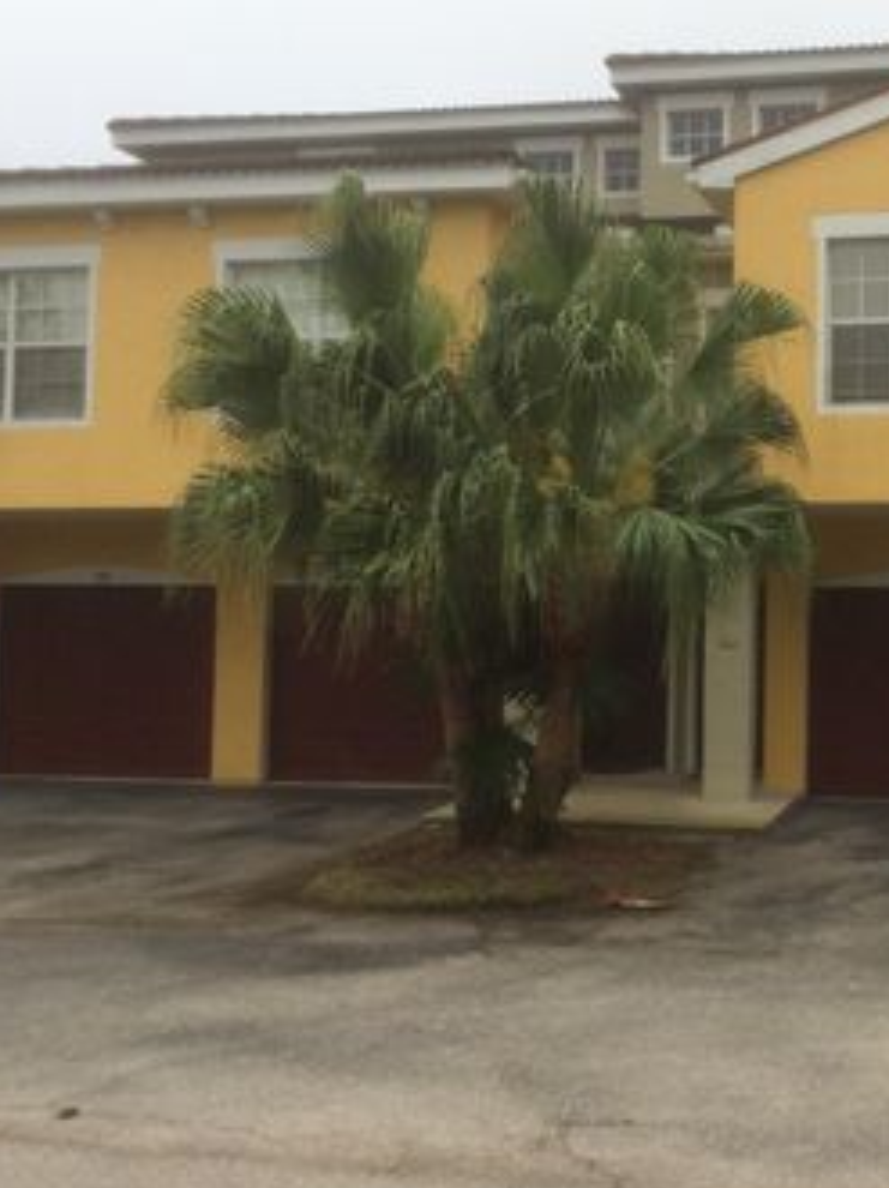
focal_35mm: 44
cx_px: 799
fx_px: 1509
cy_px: 556
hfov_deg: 31.3
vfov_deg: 43.0
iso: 32
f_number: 2.2
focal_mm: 4.15
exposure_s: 1/651
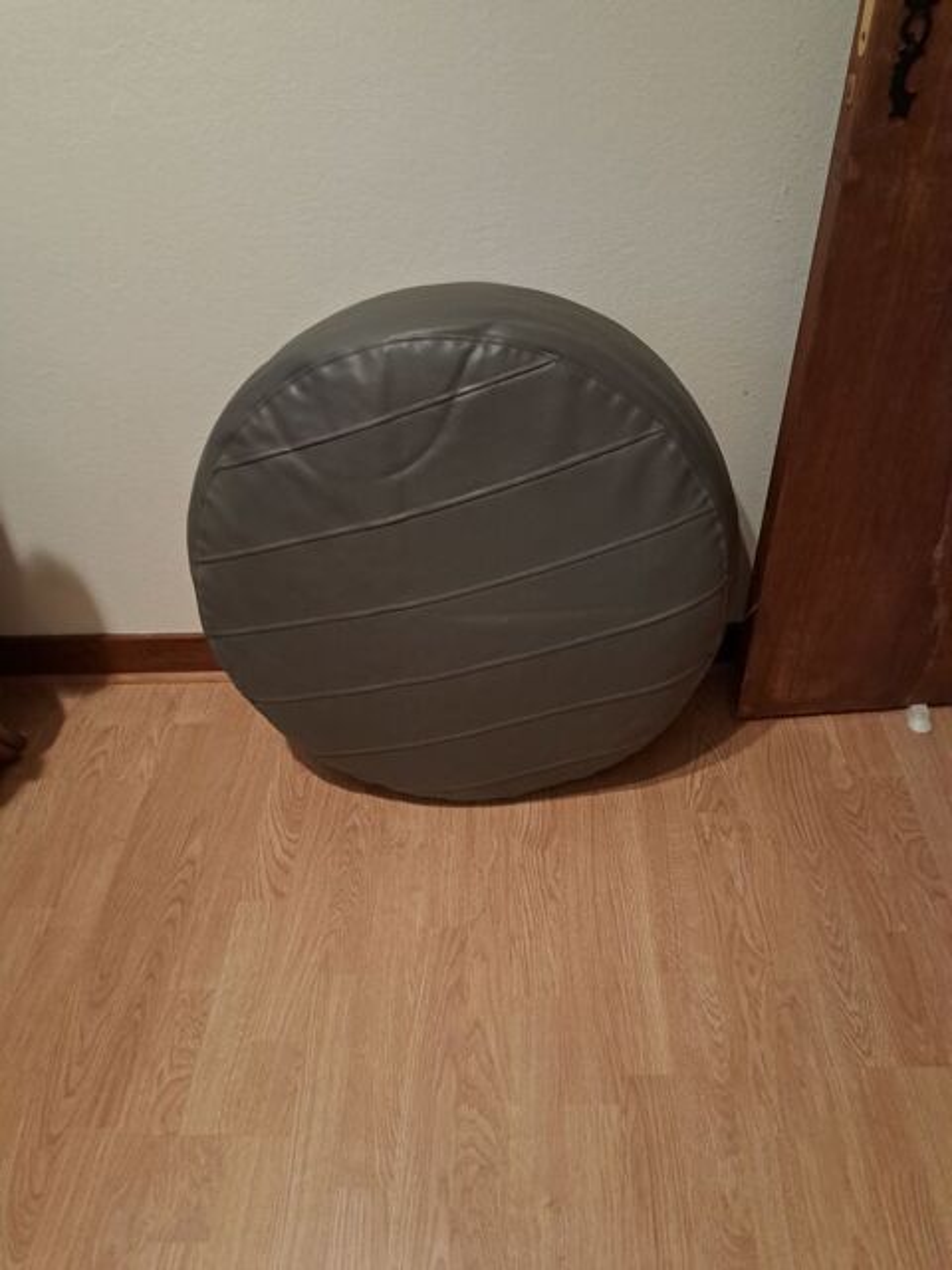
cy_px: 635
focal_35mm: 24
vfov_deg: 71.6
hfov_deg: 56.8
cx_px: 476
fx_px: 880
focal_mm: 5.23
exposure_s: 1/20
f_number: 1.8
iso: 640
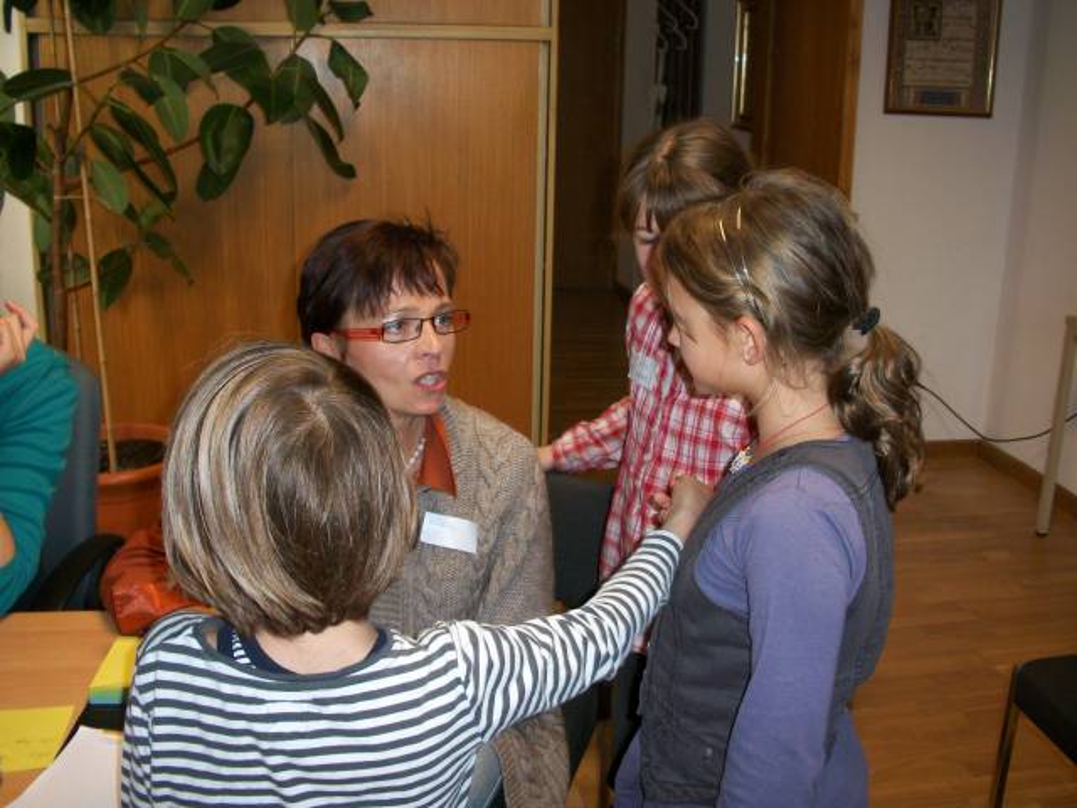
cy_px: 404
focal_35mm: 35
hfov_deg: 52.6
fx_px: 1089
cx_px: 538
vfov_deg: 40.7
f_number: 3.1
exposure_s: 1/60
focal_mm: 6.3
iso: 160
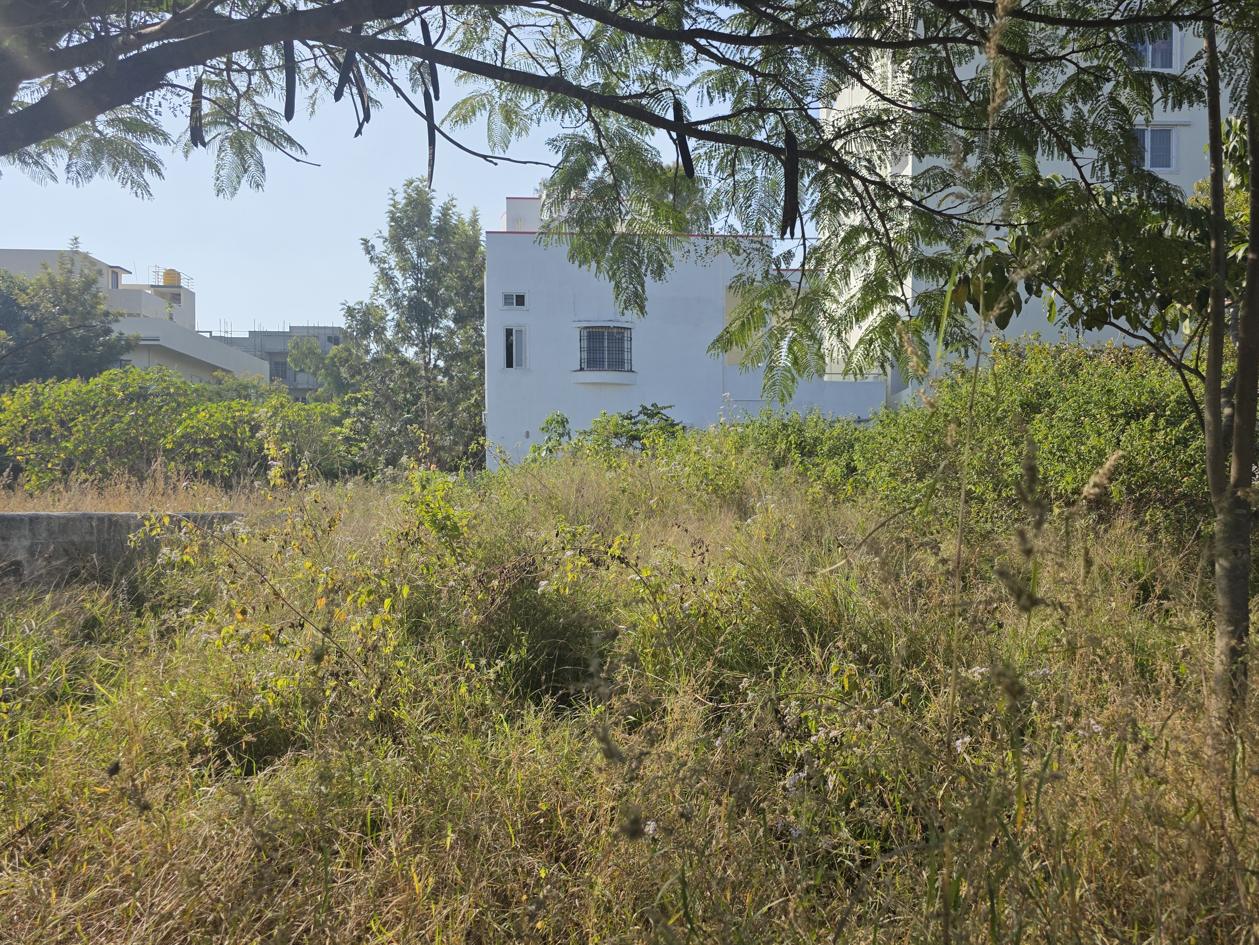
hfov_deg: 65.2
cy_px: 525
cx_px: 694
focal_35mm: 27
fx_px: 982
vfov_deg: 51.3
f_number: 1.7
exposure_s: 1/6809
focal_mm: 6.3
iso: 80
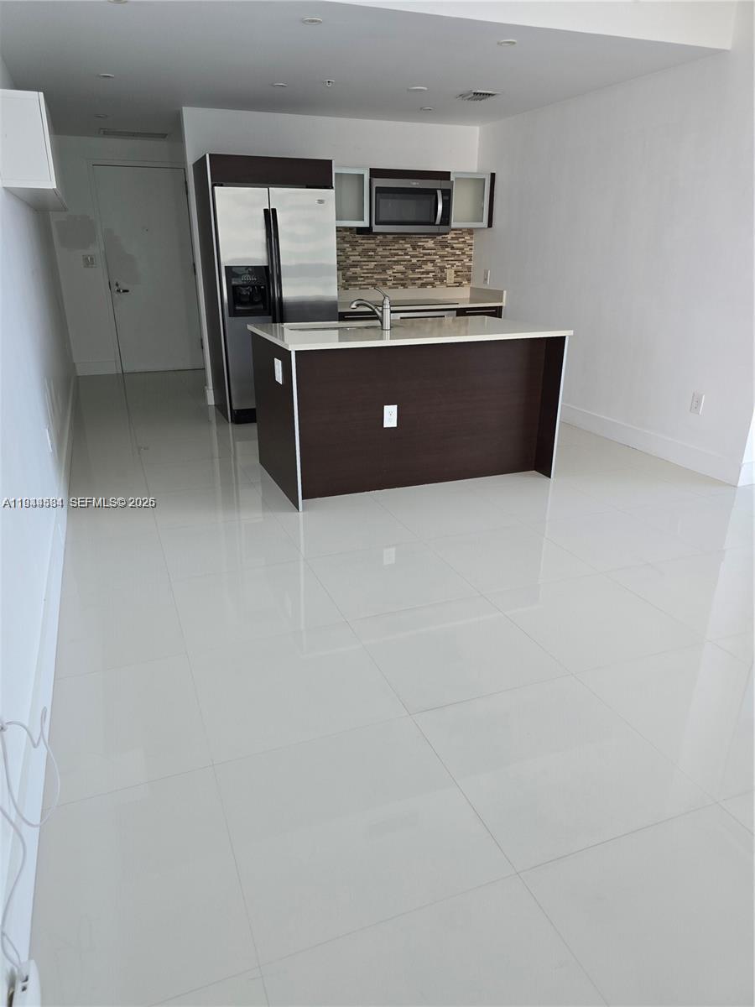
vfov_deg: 73.9
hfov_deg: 58.9
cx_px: 378
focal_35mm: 23
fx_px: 669
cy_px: 504
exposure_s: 1/180
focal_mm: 6.3
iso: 80
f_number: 1.7
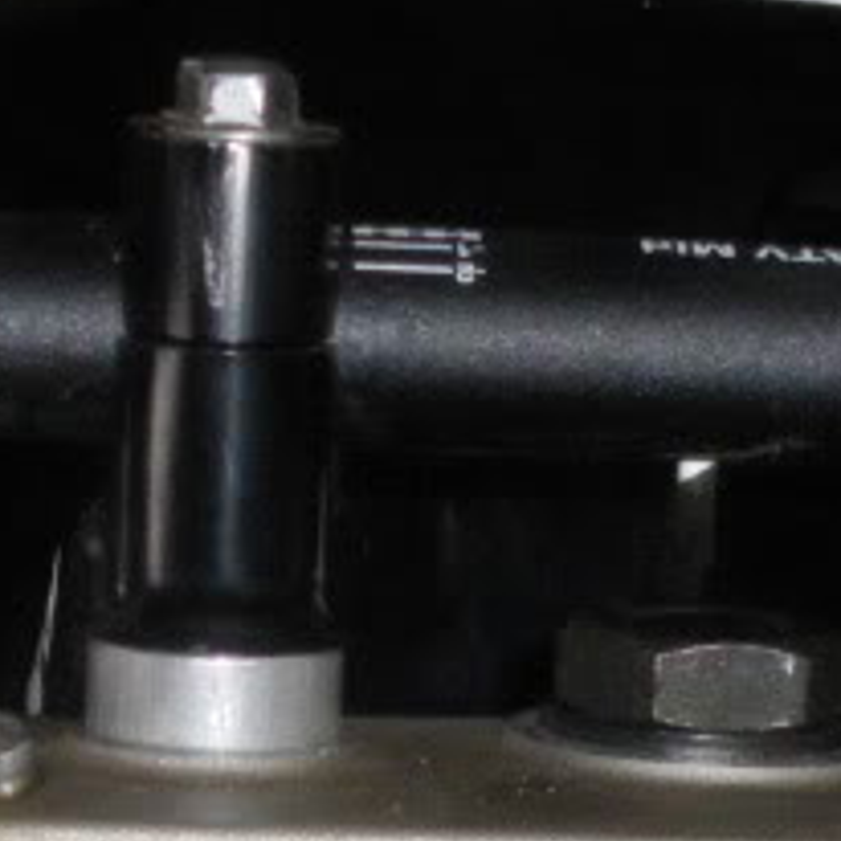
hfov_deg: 10.9
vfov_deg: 10.5
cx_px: 861
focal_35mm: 158
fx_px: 4343
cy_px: 1413
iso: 400
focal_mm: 6.3
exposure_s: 1/50
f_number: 3.5
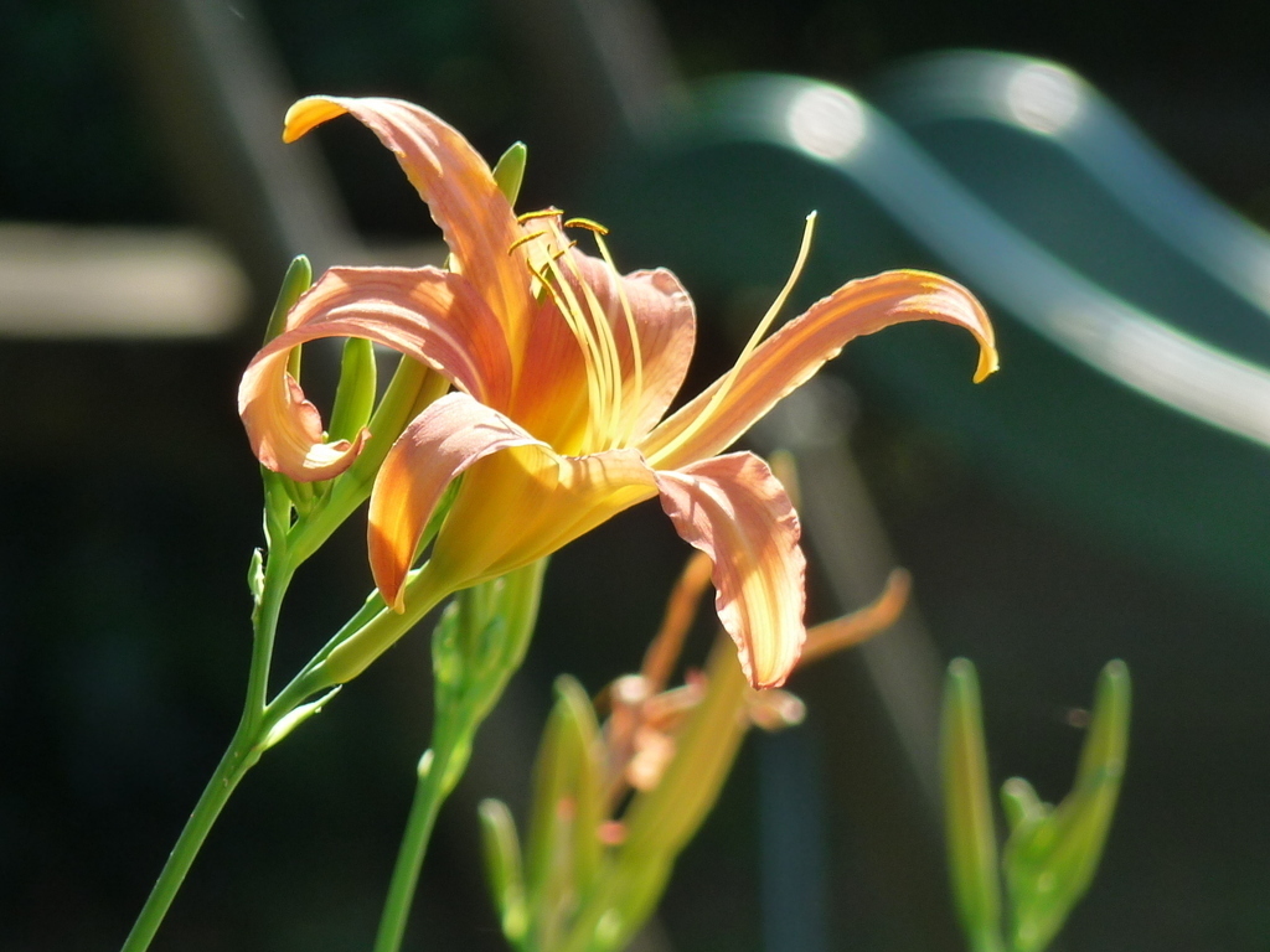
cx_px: 635
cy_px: 476
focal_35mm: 649
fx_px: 23811
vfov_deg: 2.3
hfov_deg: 3.1
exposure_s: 1/250
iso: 160
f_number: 5
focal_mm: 83.5
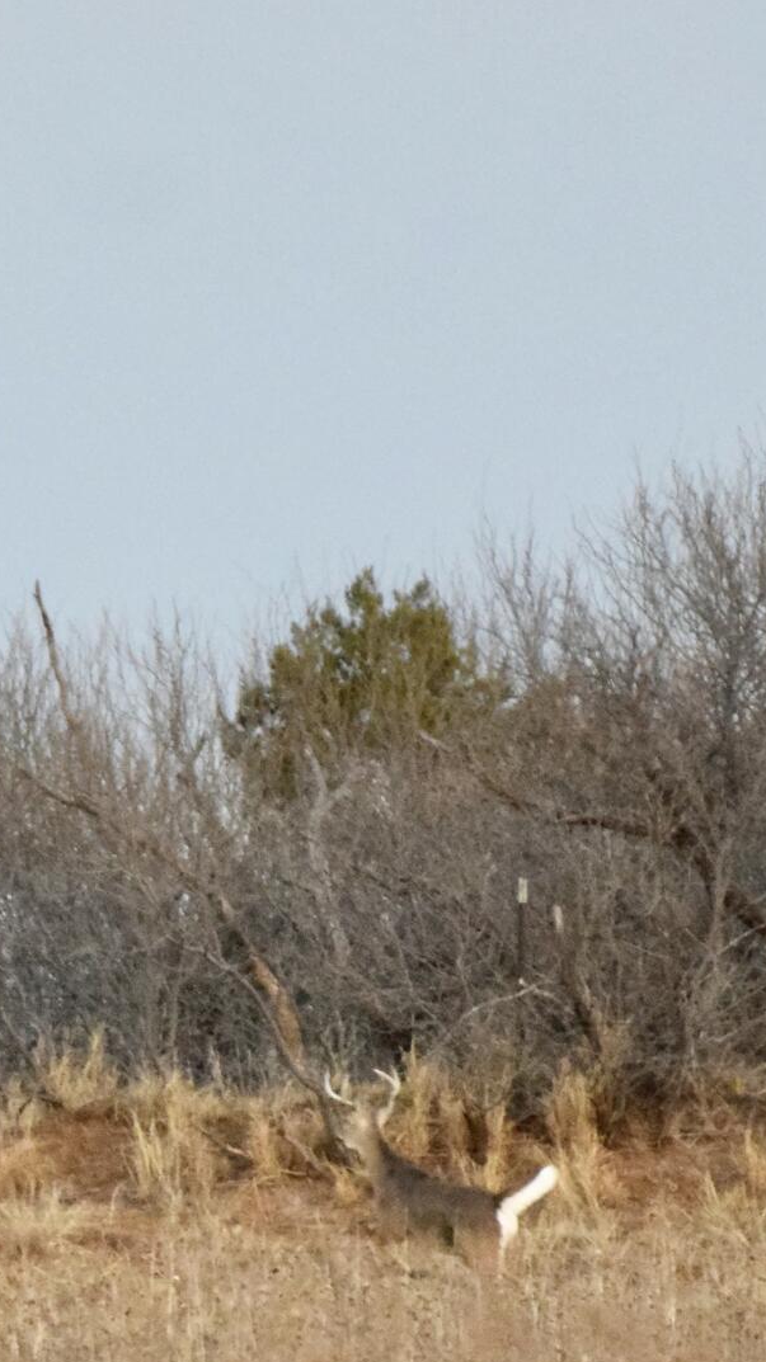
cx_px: 41
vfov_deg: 1.0
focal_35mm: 2197
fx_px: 79387
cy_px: 1167
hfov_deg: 0.6
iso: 3600
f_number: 5.6
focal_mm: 500
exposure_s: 1/500
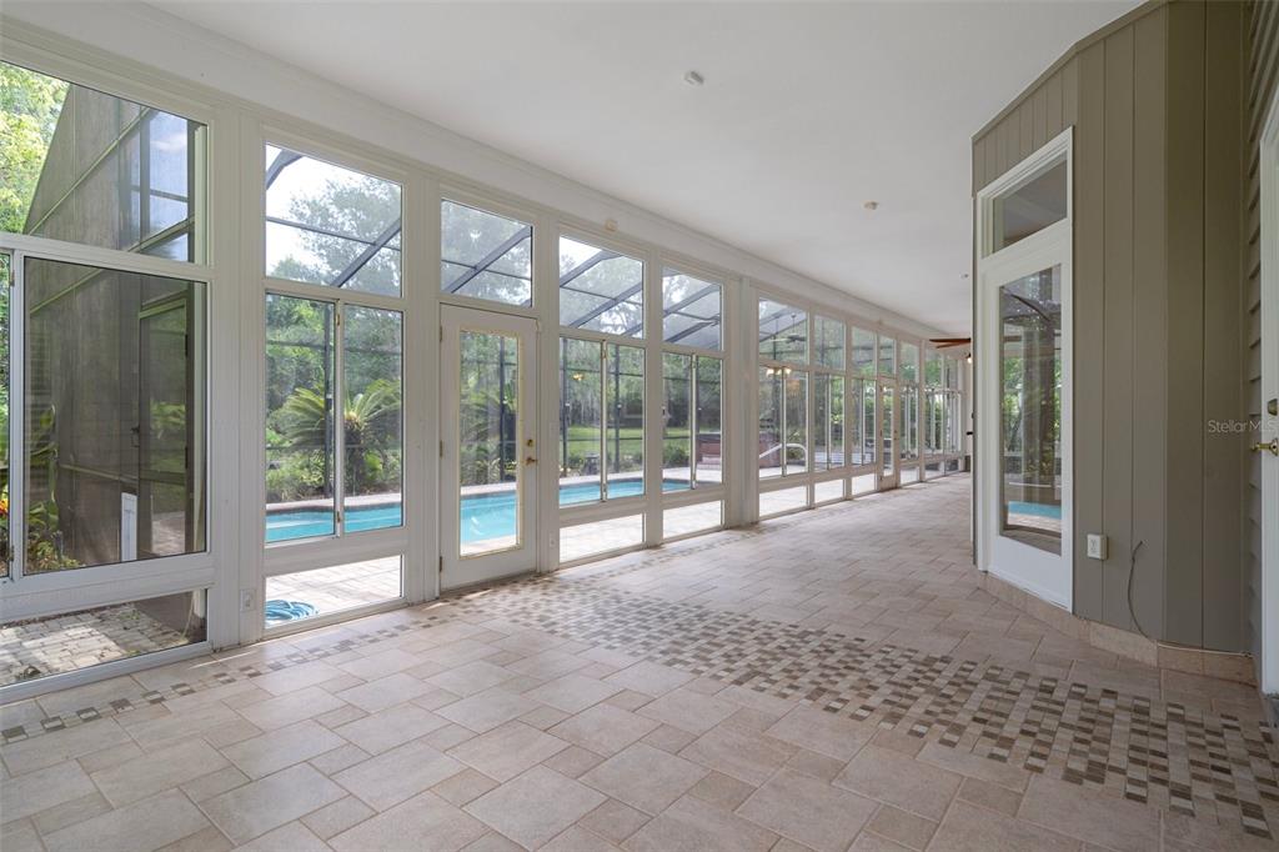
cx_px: 640
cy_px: 426
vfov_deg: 70.4
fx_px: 604
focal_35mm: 17
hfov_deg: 93.3
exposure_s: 1/6
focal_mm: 17
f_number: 8
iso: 320
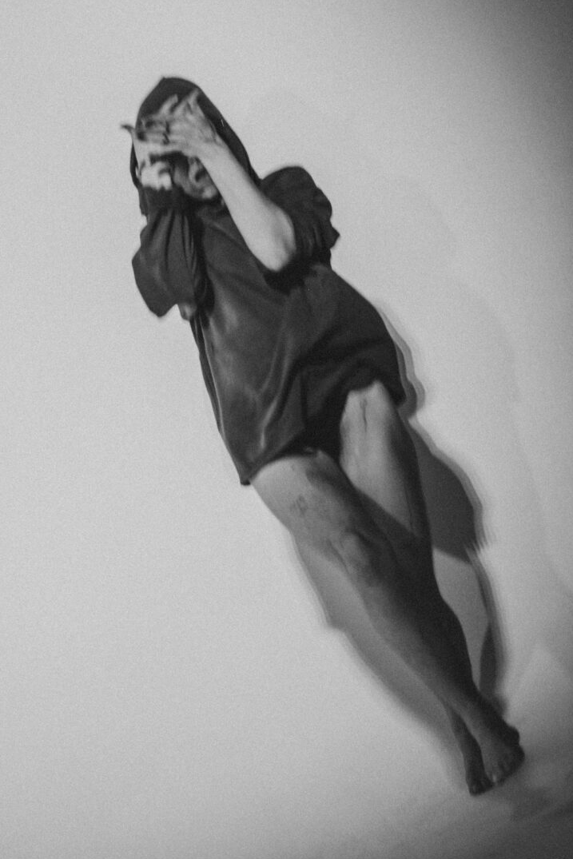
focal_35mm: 90
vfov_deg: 22.6
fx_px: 2148
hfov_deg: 15.2
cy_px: 401
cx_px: 275
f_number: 1.2
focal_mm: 56
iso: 640
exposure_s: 1/160
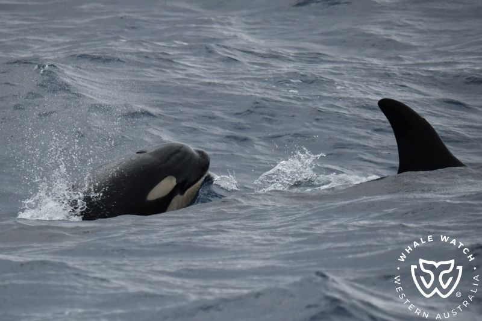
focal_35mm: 380
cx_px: 241
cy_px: 160
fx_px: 5086
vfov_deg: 3.6
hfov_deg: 5.4
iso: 800
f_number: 6
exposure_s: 1/8000
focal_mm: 380
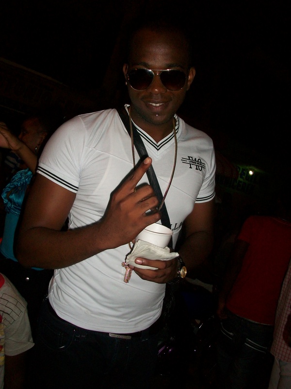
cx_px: 146
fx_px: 381
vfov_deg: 54.0
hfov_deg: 41.8
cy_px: 194
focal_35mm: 34
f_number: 2.8
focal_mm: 5.7
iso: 120
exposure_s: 1/60
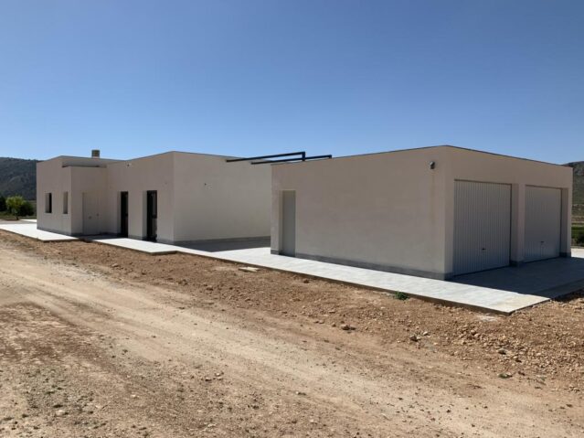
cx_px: 292
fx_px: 439
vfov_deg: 53.0
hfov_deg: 67.3
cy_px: 219
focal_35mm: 26
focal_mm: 4.25
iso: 25
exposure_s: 1/4673
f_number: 1.8
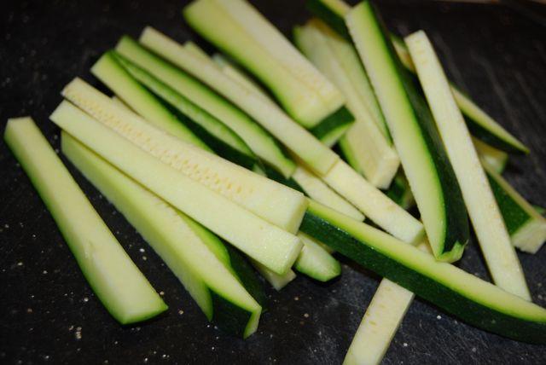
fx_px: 956
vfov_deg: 21.6
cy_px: 182
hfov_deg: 31.9
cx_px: 273
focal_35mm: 63
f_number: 5.3
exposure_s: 1/60
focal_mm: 42
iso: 200
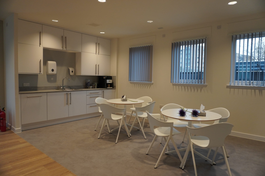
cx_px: 132
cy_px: 88
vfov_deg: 53.1
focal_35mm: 24
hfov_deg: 73.7
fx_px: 177
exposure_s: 1/160
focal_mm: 16
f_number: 4
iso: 500
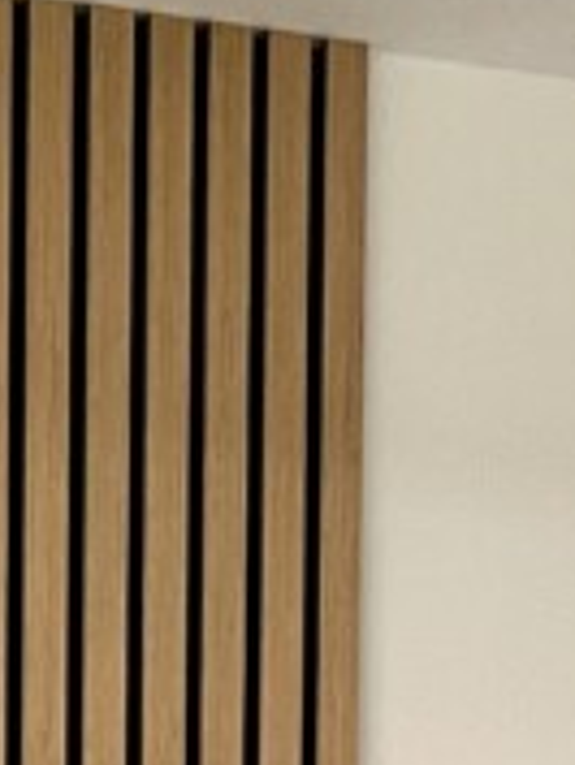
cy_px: 1906
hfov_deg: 8.3
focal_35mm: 176
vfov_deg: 9.8
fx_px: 3893
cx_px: -182
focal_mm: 5.7
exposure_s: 1/60
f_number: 1.5
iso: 160
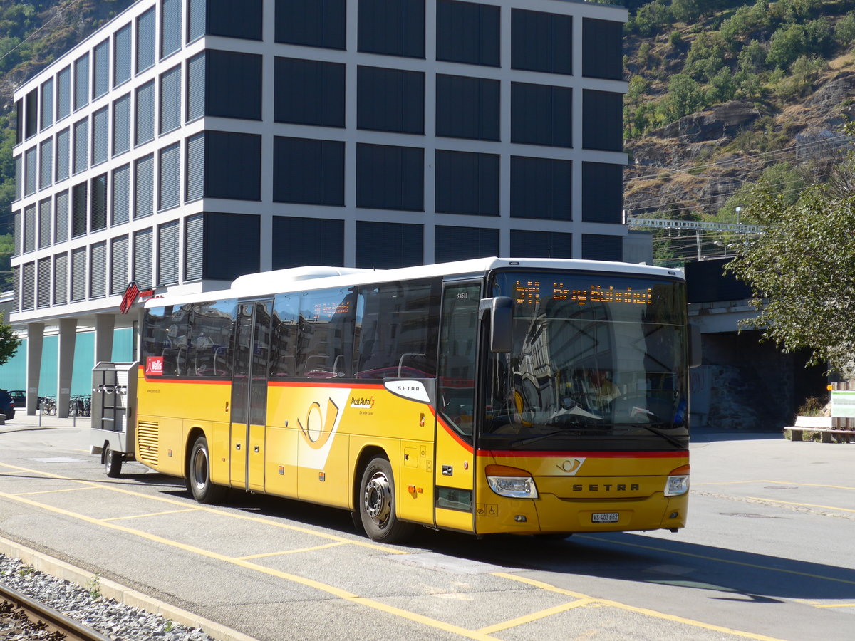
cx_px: 428
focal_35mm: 66
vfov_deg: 22.3
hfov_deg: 29.4
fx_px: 1630
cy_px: 320
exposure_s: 1/400
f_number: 3.9
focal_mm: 13.4
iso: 80
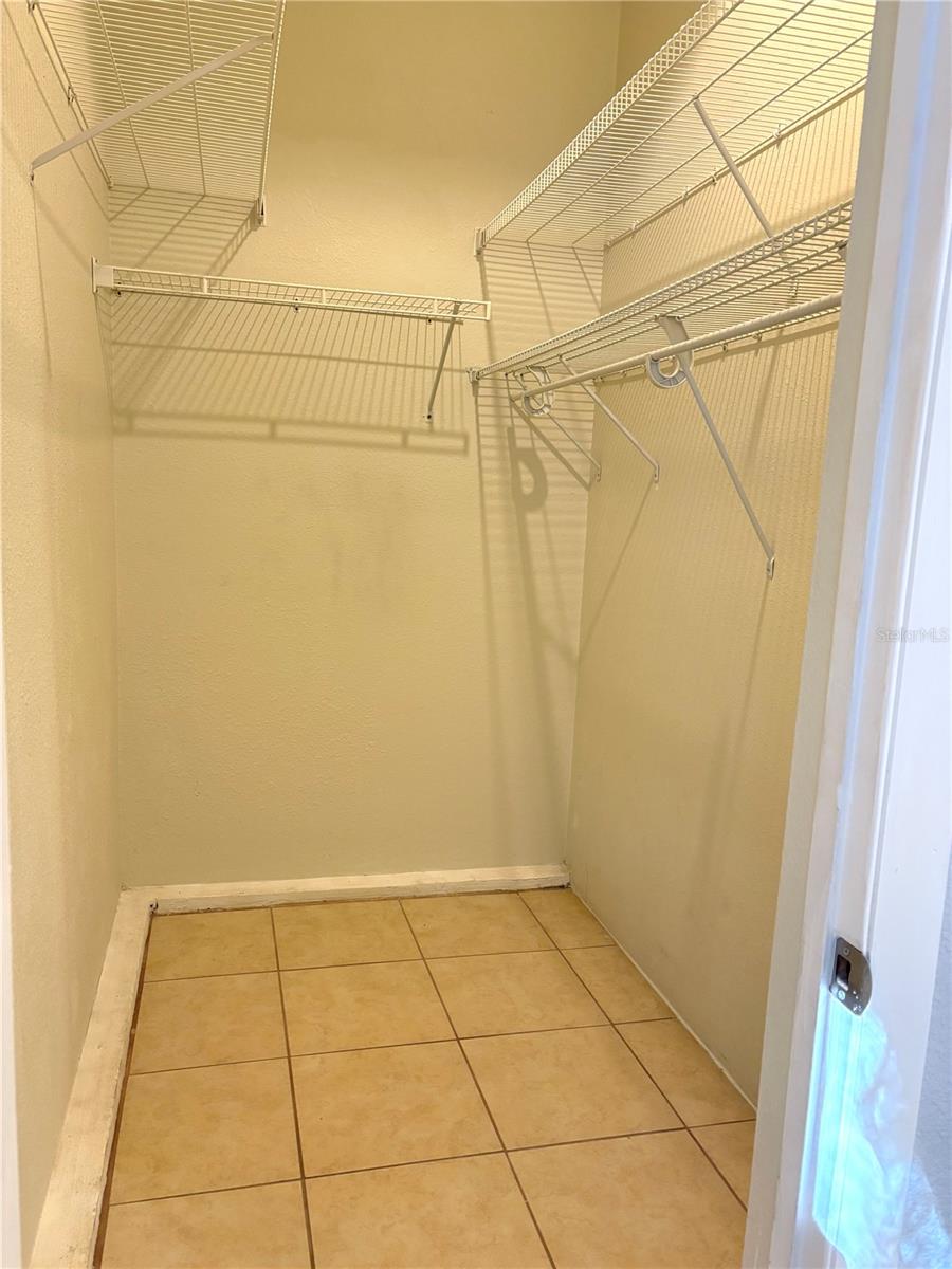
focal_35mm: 26
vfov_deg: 67.3
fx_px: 953
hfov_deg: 53.1
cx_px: 476
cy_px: 634
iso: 200
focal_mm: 5.96
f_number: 1.6
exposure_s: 1/60
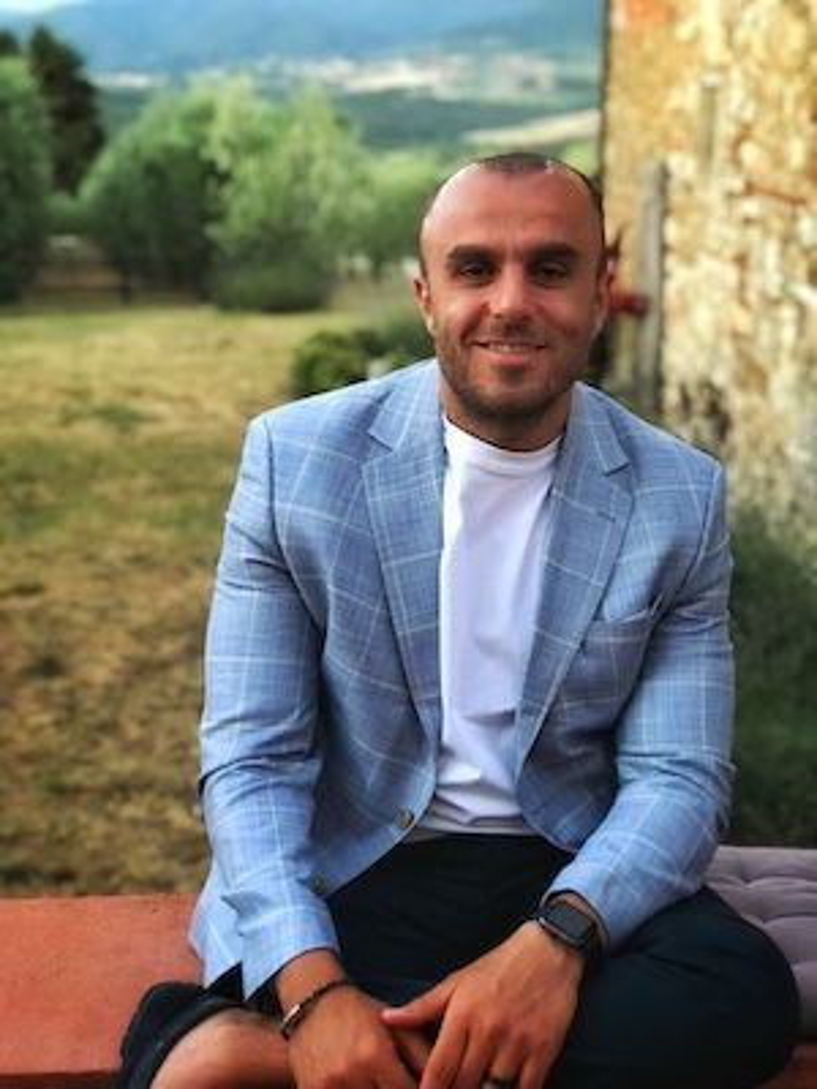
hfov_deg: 25.7
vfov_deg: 33.8
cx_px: 408
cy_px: 544
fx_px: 1794
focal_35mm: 57
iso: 500
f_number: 2.8
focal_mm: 6.6
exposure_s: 1/50
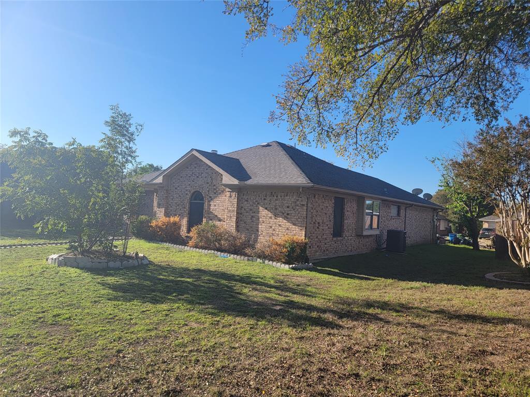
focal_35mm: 24
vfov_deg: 56.8
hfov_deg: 71.6
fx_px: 367
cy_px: 198
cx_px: 265
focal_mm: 6.7
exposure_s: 1/666
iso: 16
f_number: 1.8
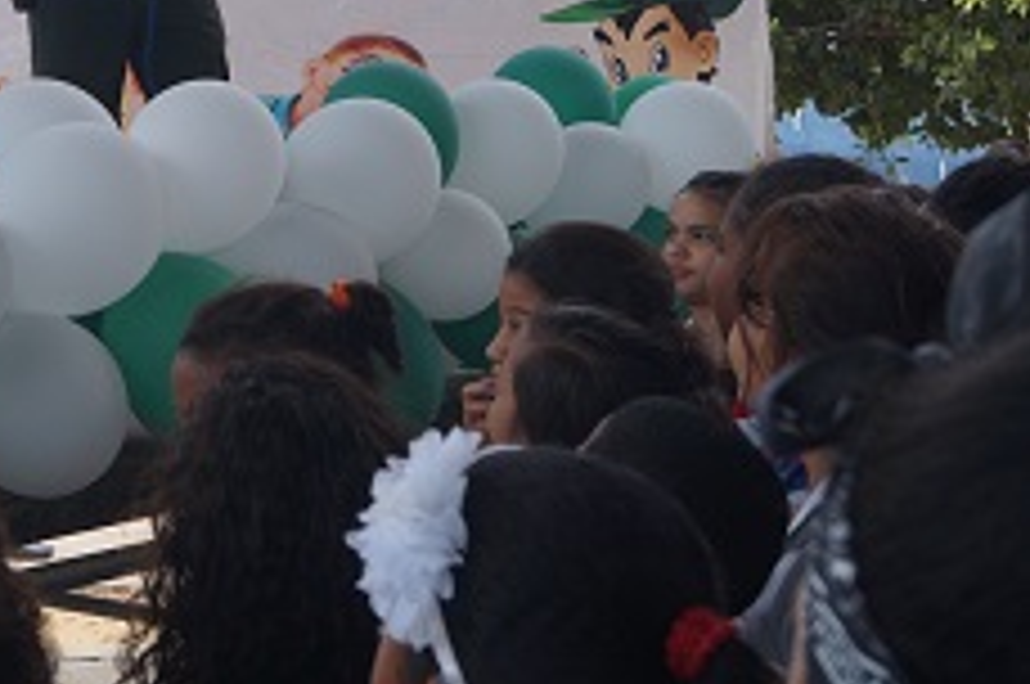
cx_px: -85
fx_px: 2428
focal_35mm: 85
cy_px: -4
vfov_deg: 15.7
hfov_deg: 22.7
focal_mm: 26
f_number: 7.1
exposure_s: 1/200
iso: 100
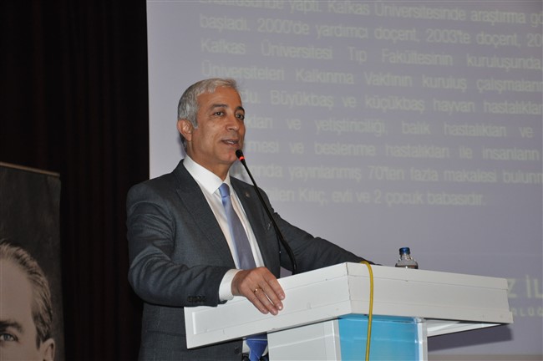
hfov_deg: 23.4
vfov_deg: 15.7
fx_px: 1311
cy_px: 180
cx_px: 272
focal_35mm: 87
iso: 1250
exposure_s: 1/60
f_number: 5
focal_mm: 58
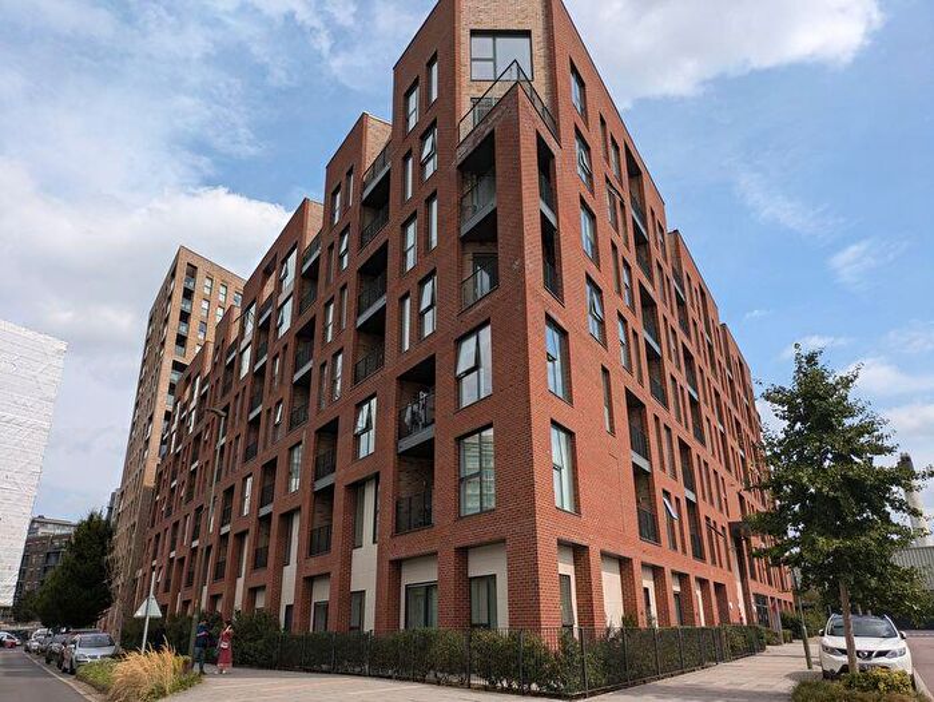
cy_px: 351
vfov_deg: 54.9
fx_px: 675
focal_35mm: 25
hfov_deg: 69.4
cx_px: 467
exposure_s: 1/2028
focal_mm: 5.43
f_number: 1.89
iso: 52
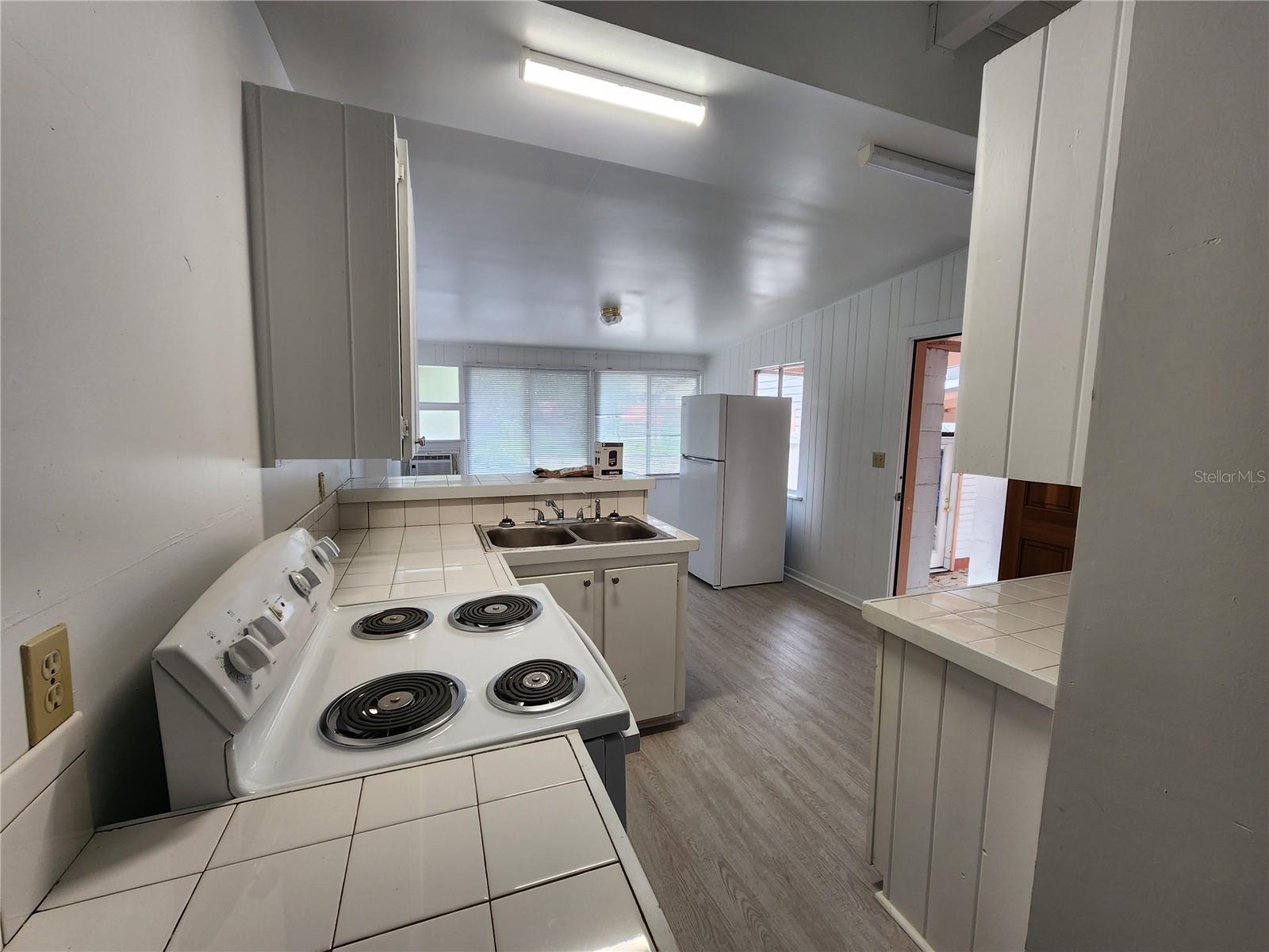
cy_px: 476
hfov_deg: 106.2
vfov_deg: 89.9
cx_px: 634
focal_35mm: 13
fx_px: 477
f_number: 2.2
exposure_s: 1/60
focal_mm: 2.2
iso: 80
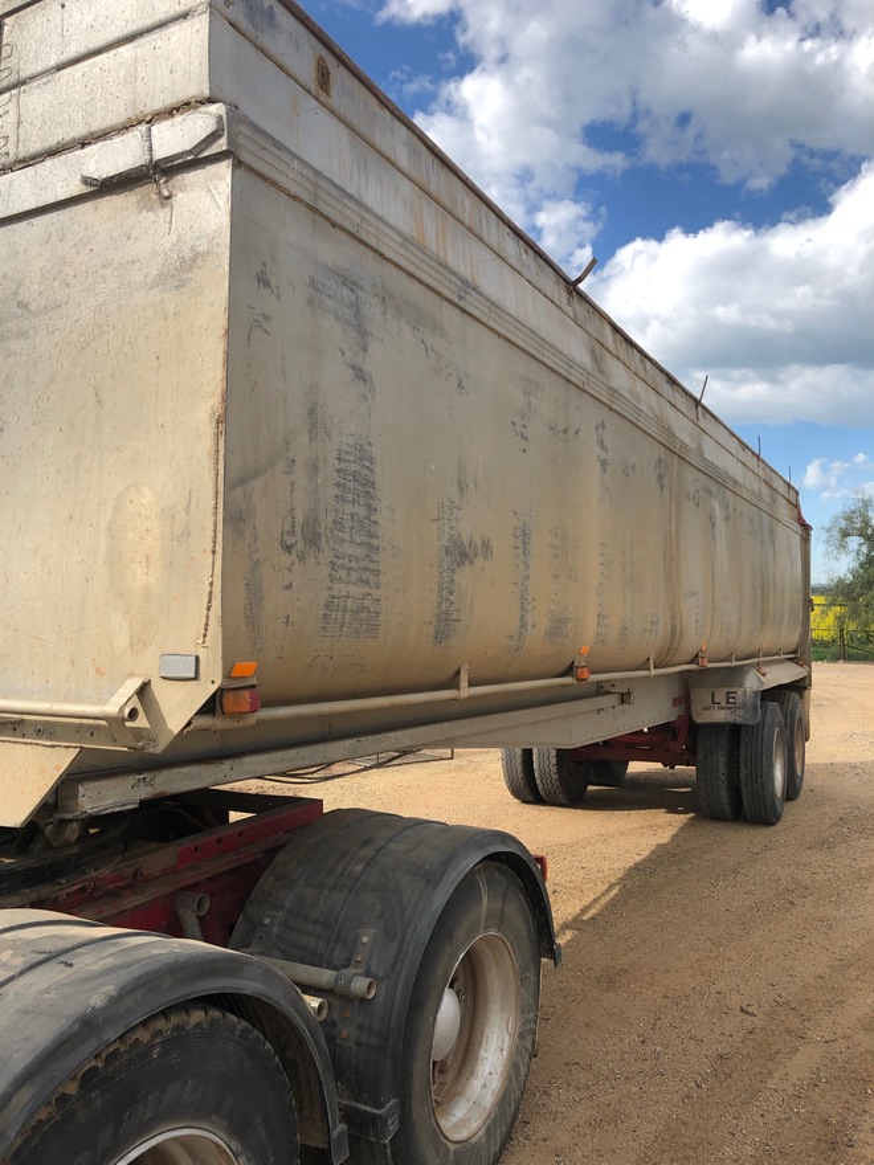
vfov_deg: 63.4
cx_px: 437
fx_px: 943
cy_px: 582
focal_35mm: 28
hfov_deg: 49.7
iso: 20
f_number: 1.8
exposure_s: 1/1143
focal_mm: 3.99
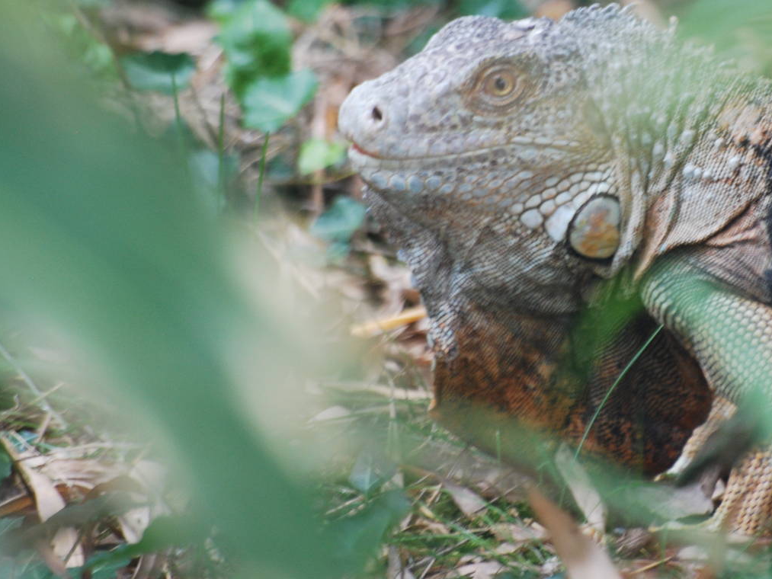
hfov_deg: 2.9
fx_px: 15256
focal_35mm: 684
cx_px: 607
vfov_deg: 2.2
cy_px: 176
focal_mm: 300
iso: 400
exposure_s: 1/40
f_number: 5.6
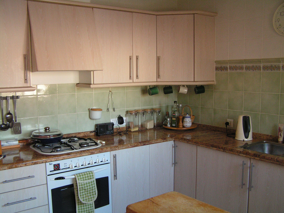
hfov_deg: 49.0
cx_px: 142
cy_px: 106
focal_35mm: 38
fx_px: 312
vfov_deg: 37.7
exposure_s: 1/50
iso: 160
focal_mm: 6.3
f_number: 2.8
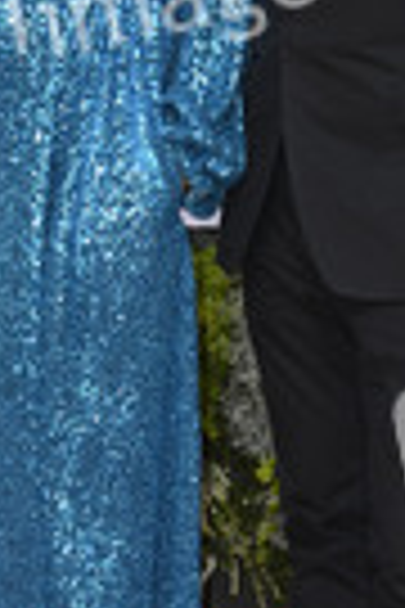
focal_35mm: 192
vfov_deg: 10.7
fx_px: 3240
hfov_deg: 7.2
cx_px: 216
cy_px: 207
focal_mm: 65
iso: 400
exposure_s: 1/200
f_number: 6.3
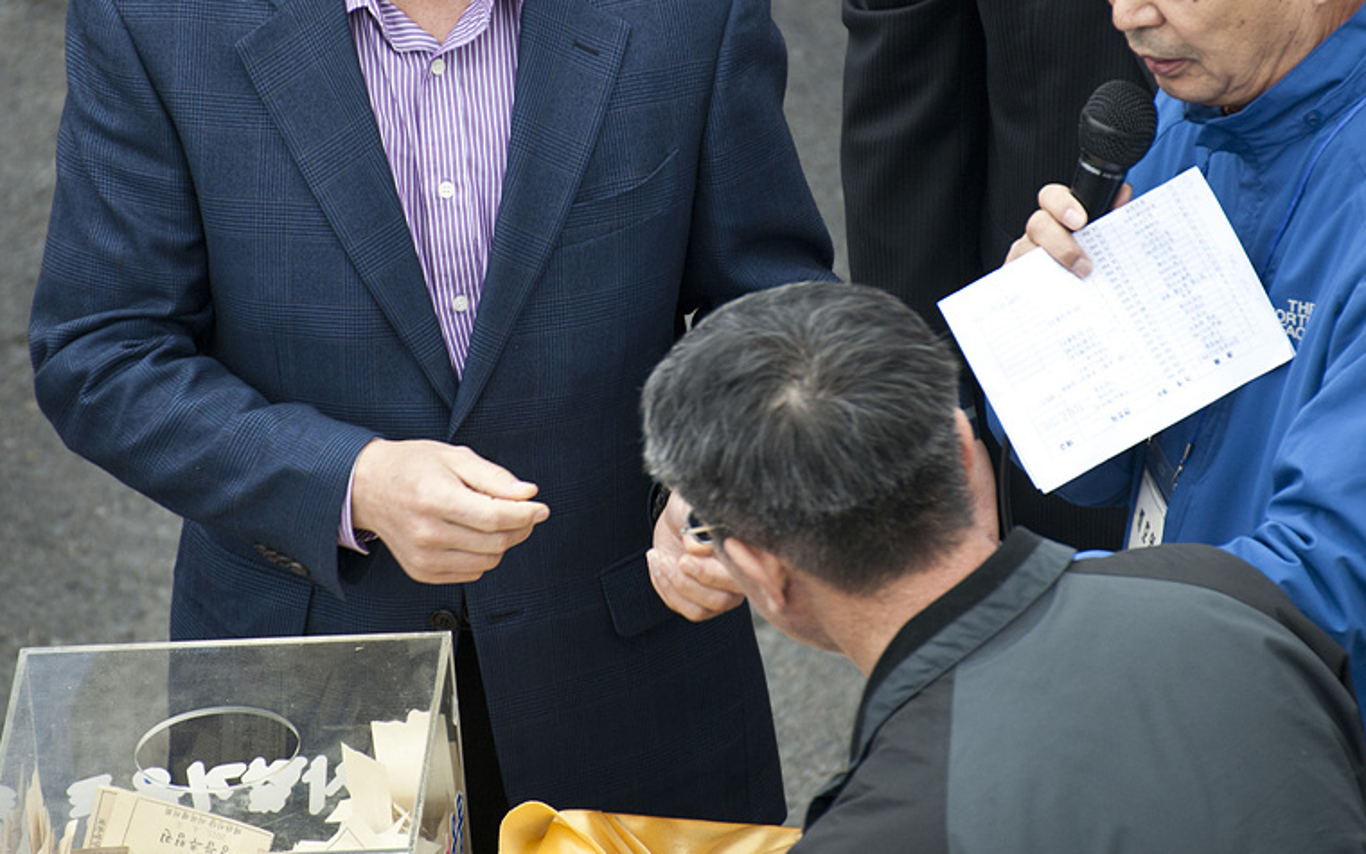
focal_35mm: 676
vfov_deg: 1.9
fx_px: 25166
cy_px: 232
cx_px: 669
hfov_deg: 3.1
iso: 400
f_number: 6.3
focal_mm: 420
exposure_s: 1/160
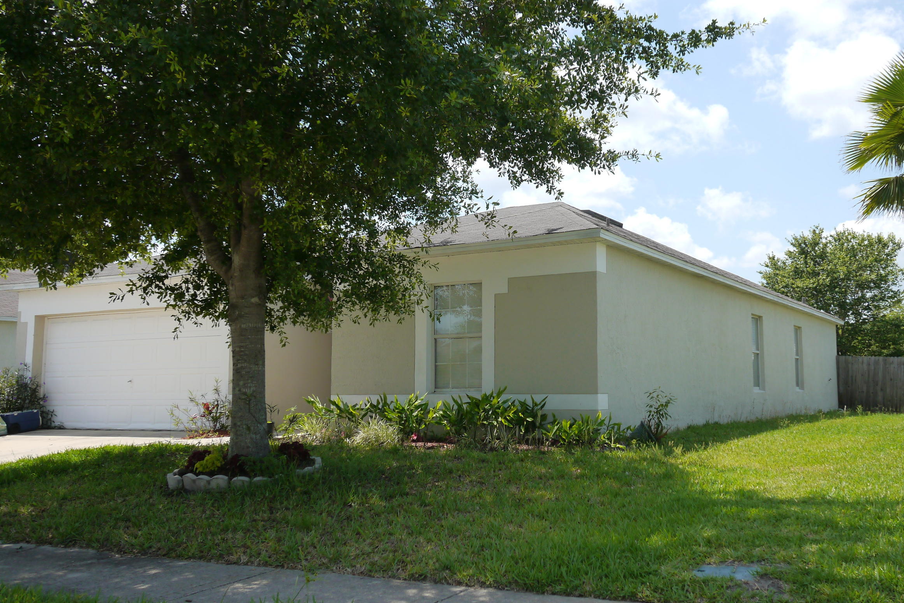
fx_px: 879
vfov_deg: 37.8
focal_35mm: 35
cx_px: 553
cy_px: 283
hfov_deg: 54.0
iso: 160
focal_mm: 13
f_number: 4.5
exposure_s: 1/1000
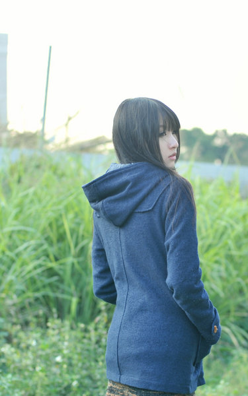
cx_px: 148
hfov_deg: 15.0
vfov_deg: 23.8
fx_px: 941
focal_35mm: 87
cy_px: 222
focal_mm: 50
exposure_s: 1/640
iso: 200
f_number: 2.5
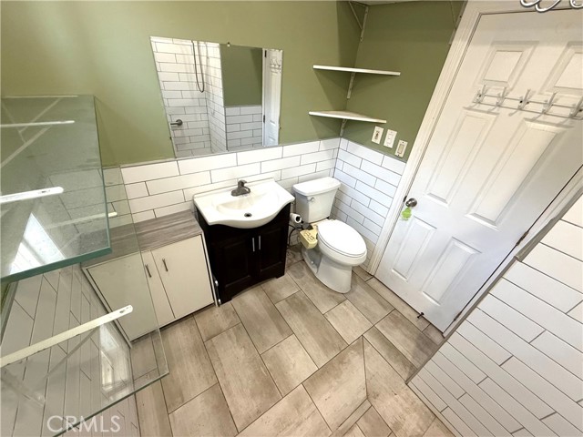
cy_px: 218
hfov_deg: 102.1
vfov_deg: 85.7
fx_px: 236
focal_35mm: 14
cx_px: 292
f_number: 2.2
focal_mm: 2.22
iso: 250
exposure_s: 1/120
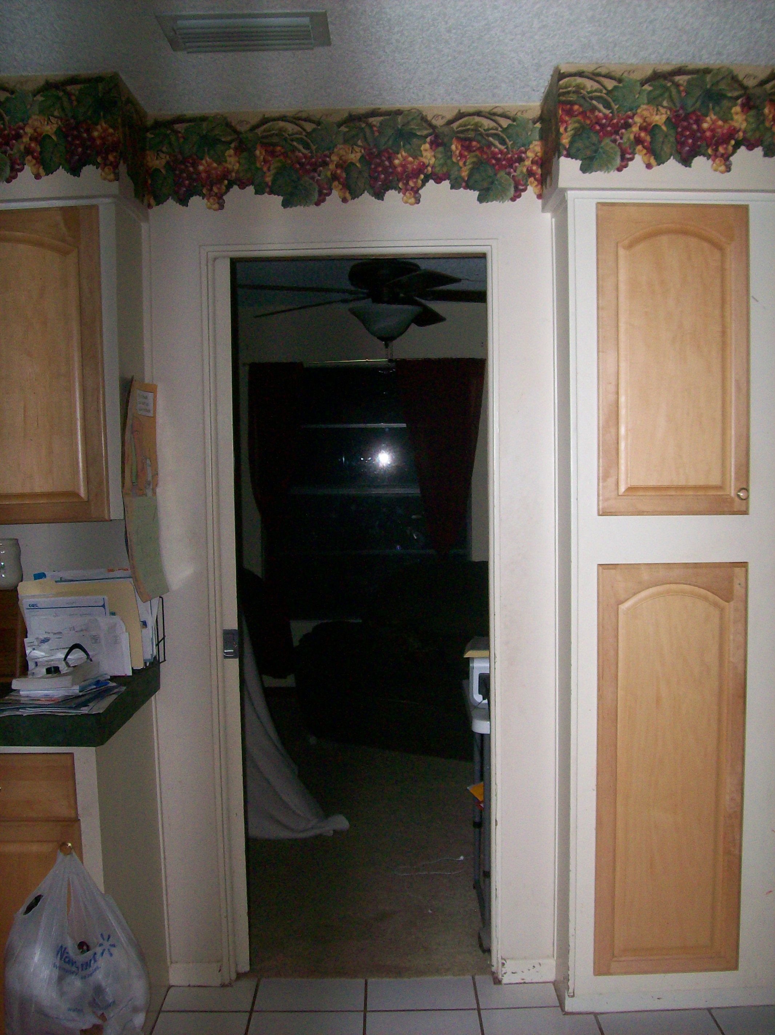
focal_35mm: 36
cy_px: 518
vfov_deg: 51.4
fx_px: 1076
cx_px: 388
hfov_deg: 39.6
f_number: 2.7
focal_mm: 6
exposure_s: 1/64
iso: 140
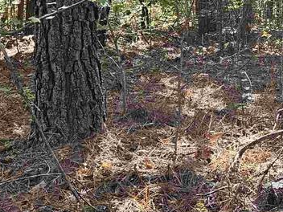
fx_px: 768
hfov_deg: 19.4
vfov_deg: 15.2
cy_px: -42
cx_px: 361
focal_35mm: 94
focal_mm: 5.4
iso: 100
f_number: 1.8
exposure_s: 1/180
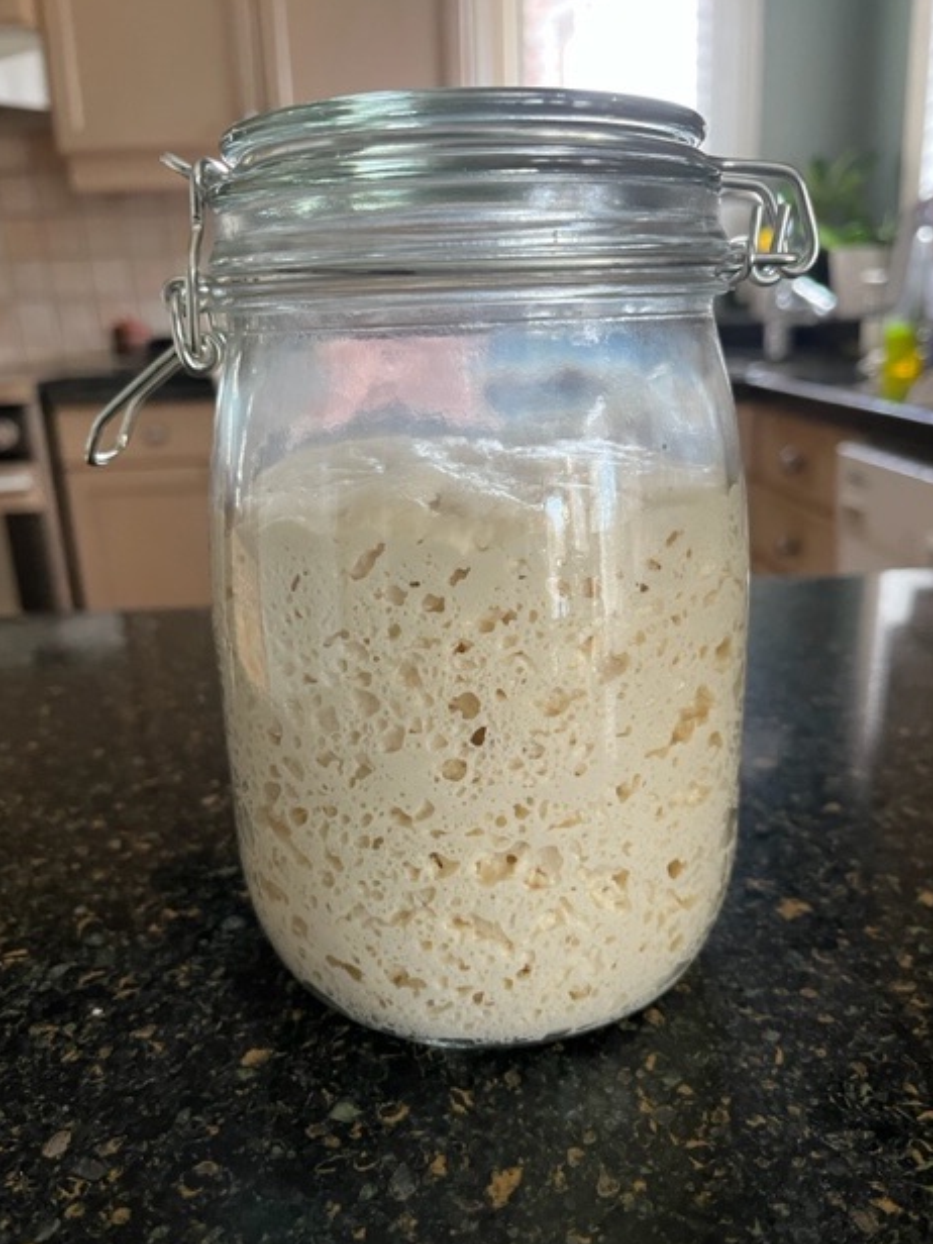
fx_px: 970
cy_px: 636
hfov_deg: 51.4
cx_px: 464
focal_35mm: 27
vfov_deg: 65.3
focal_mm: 5.1
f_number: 1.6
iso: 400
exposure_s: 1/60
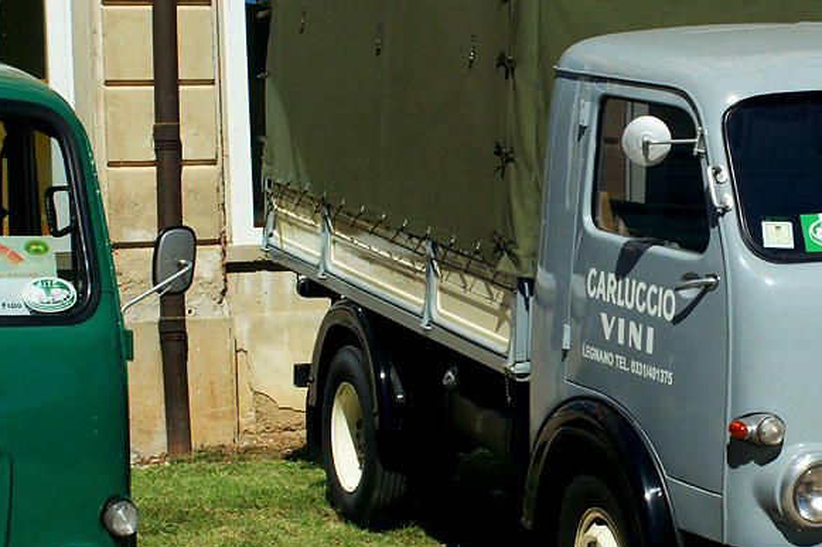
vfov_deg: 11.5
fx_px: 2714
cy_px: 267
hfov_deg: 17.0
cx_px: 697
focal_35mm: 119
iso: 200
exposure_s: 1/125
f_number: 22
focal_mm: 45
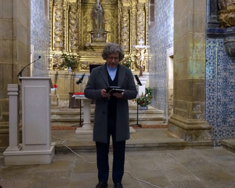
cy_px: 94
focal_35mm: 40
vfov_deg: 37.3
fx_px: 278
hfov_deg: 45.5
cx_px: 142
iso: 2000
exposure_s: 1/200
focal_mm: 12.83
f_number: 3.5
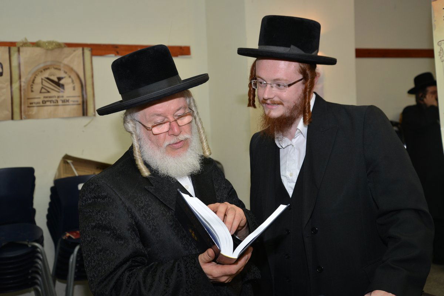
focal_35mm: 44
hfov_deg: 44.5
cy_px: 148
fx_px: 543
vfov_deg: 30.5
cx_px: 222
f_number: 5
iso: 800
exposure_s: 1/100
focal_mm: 44
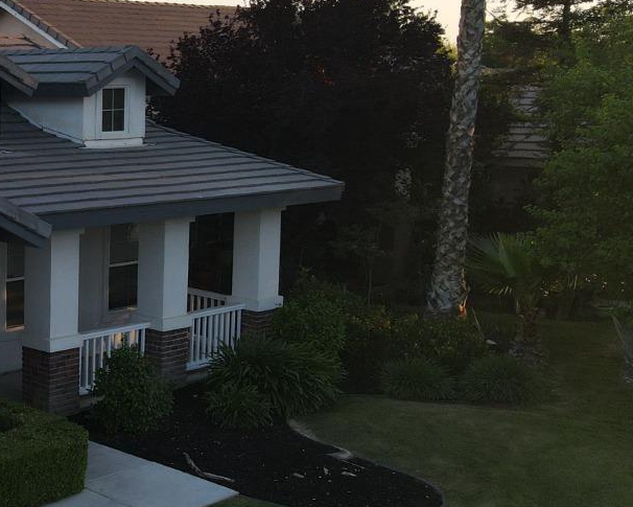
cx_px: -63
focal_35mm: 58
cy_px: 260
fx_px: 1087
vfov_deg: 26.2
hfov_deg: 29.3
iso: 100
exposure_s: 1/160
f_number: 2.8
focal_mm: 4.5
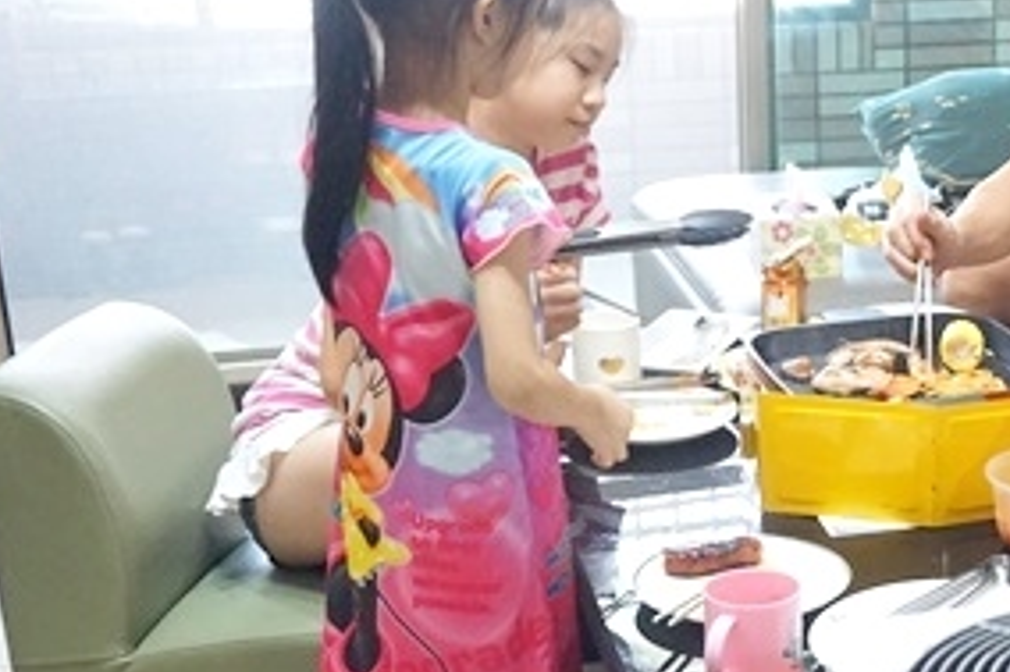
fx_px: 2019
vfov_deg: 18.8
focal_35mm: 72
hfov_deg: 26.9
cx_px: 953
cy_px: 482
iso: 3200
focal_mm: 22
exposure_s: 1/125
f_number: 4
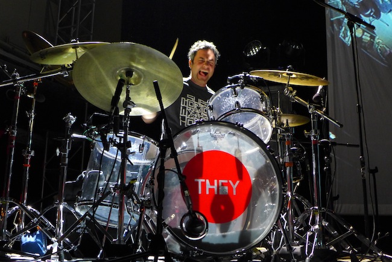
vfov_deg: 28.7
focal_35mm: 47
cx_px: 196
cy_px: 131
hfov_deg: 41.9
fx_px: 512
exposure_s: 1/40
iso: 800
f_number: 1.8
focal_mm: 9.2
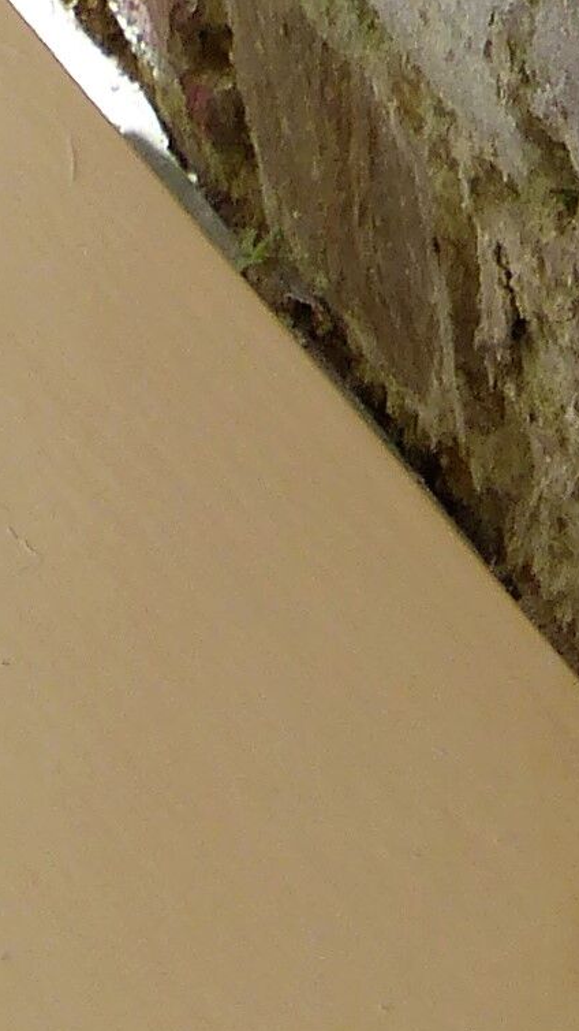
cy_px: 1660
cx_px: 907
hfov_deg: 5.8
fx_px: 5678
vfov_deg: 10.0
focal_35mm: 208
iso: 100
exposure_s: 1/200
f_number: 4
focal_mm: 6.3
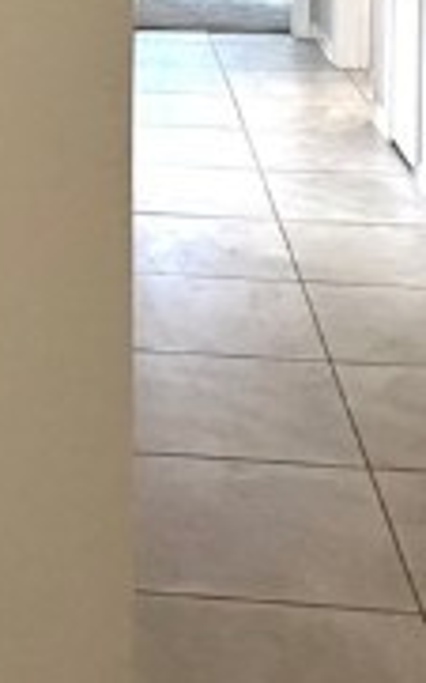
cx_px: -147
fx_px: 1562
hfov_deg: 14.8
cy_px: -208
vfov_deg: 22.1
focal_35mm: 84
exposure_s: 1/120
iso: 320
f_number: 2.2
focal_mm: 2.22
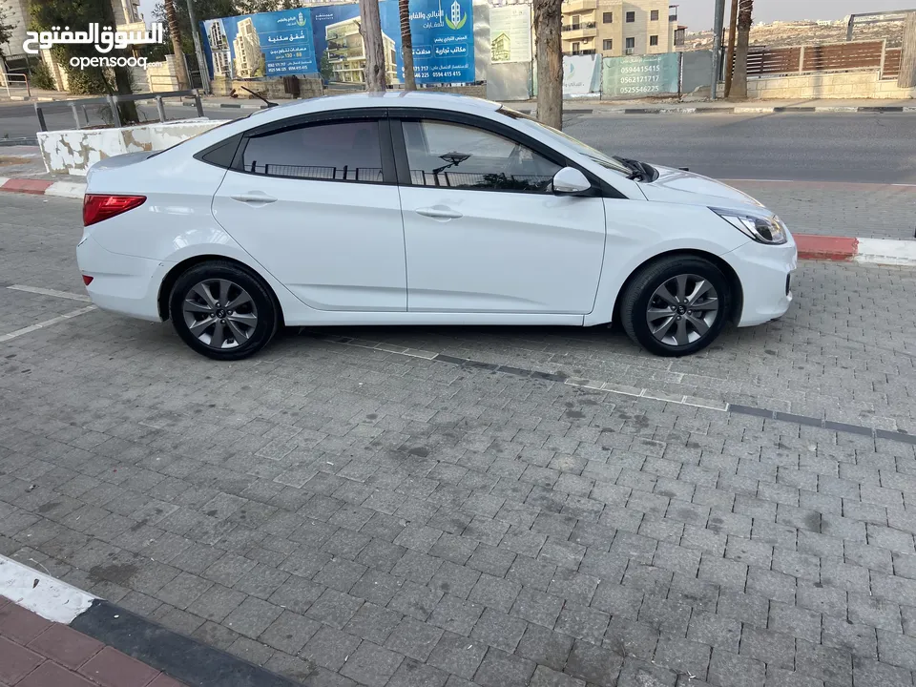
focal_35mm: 26
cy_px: 344
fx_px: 688
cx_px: 458
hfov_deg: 67.3
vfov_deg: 53.1
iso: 32
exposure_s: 1/877
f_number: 1.8
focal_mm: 4.25
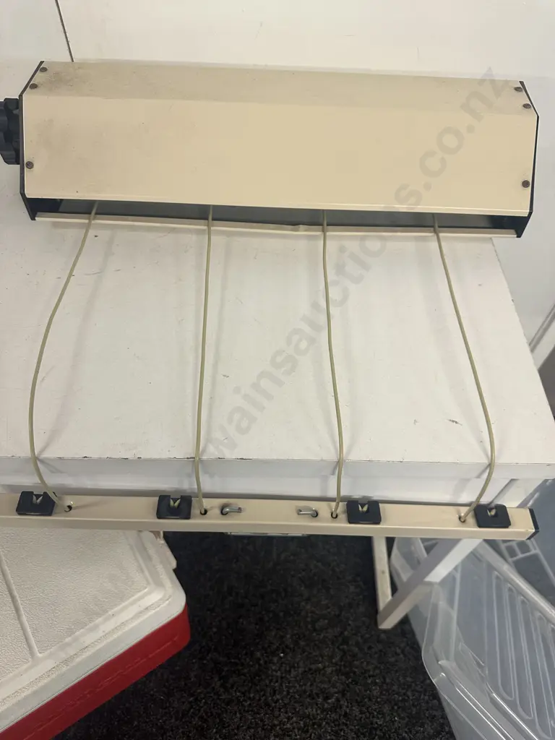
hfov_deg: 56.8
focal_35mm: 24
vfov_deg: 71.6
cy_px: 370
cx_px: 278
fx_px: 513
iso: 160
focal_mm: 6.86
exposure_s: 1/100
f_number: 1.78
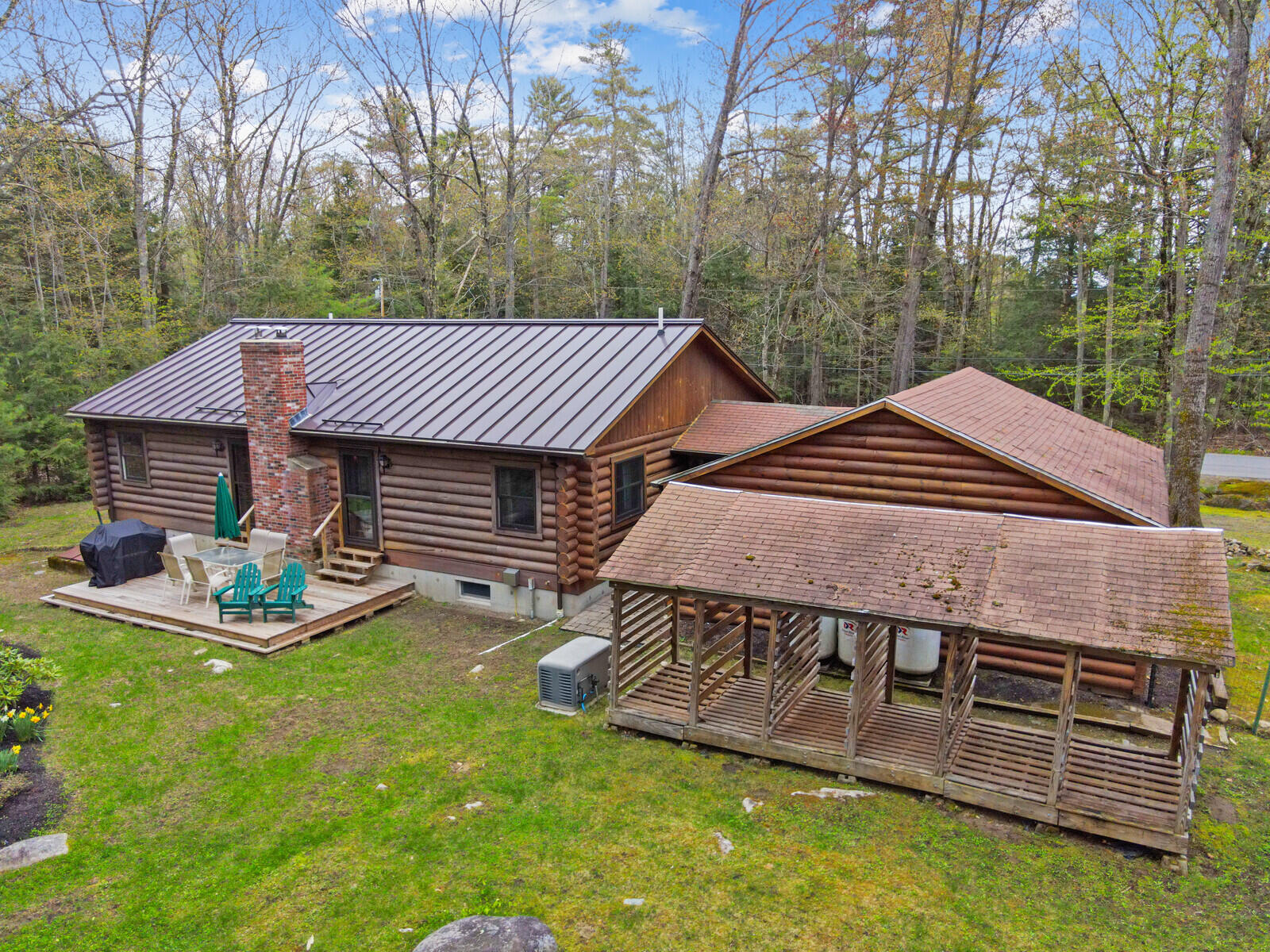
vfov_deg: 56.8
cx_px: 635
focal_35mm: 24
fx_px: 881
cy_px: 476
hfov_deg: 71.6
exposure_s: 1/160
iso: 200
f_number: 2.8
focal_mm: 4.5
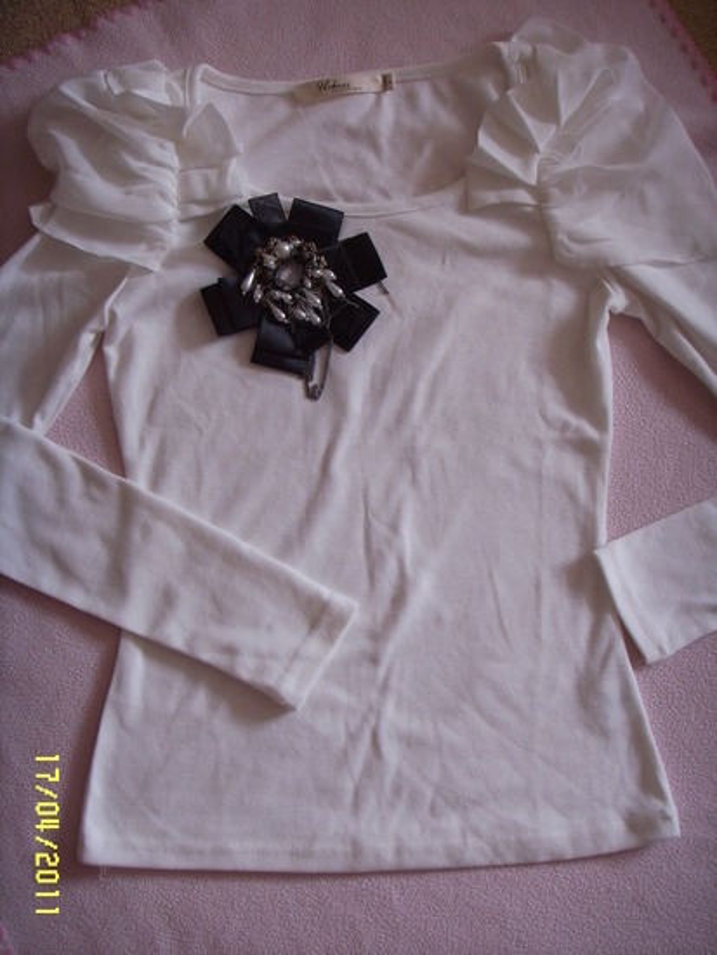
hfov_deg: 36.8
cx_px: 358
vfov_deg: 47.8
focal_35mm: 39
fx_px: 1076
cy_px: 478
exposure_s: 1/45
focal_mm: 6.6
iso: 120
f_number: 3.5
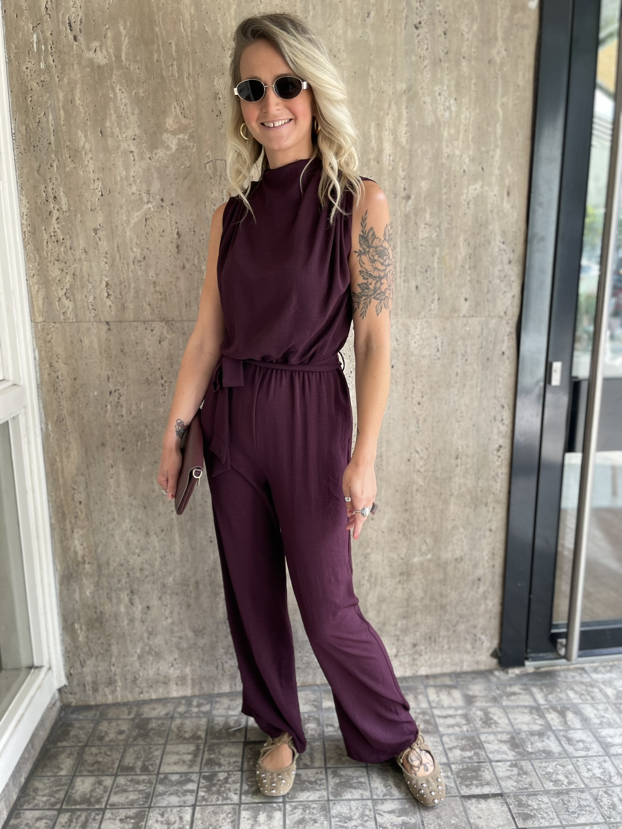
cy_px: 414
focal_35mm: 26
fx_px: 623
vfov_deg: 67.3
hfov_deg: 53.1
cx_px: 311
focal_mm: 4.2
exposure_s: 1/121
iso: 32
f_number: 1.6
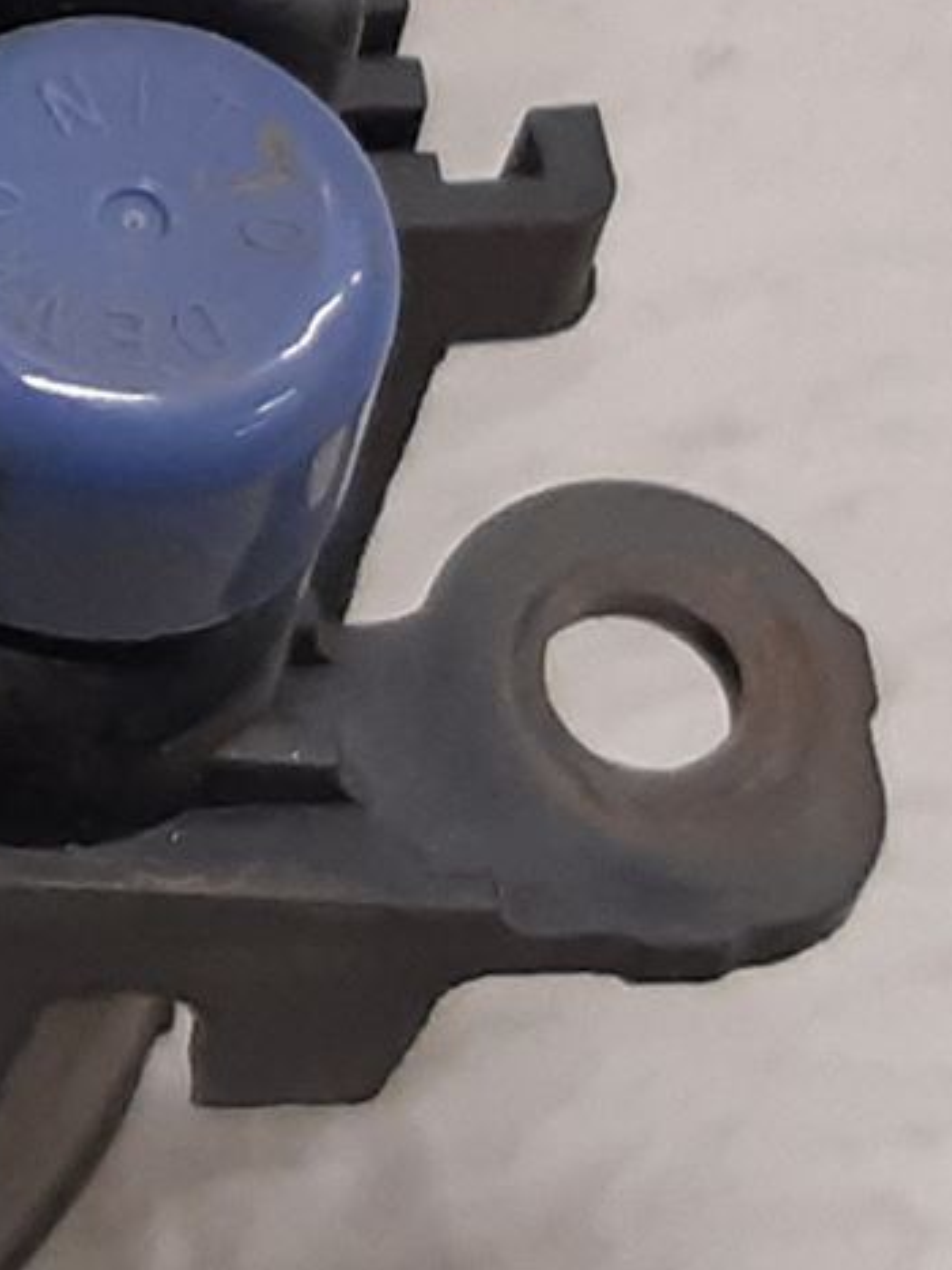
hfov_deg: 11.6
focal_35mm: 114
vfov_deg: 17.0
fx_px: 4182
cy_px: 141
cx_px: -987
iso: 125
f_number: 1.7
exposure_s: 1/50
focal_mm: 3.93
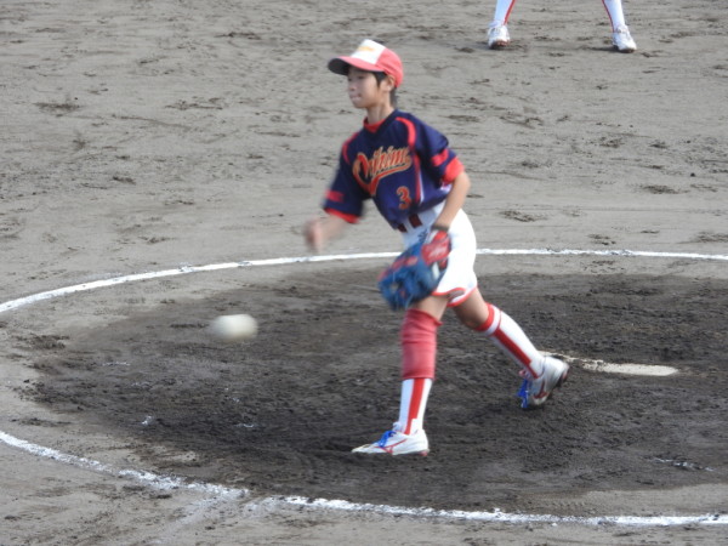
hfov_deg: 7.9
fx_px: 5258
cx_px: 364
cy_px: 273
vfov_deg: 5.9
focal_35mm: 250
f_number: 5.5
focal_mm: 44.8
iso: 100
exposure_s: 1/125
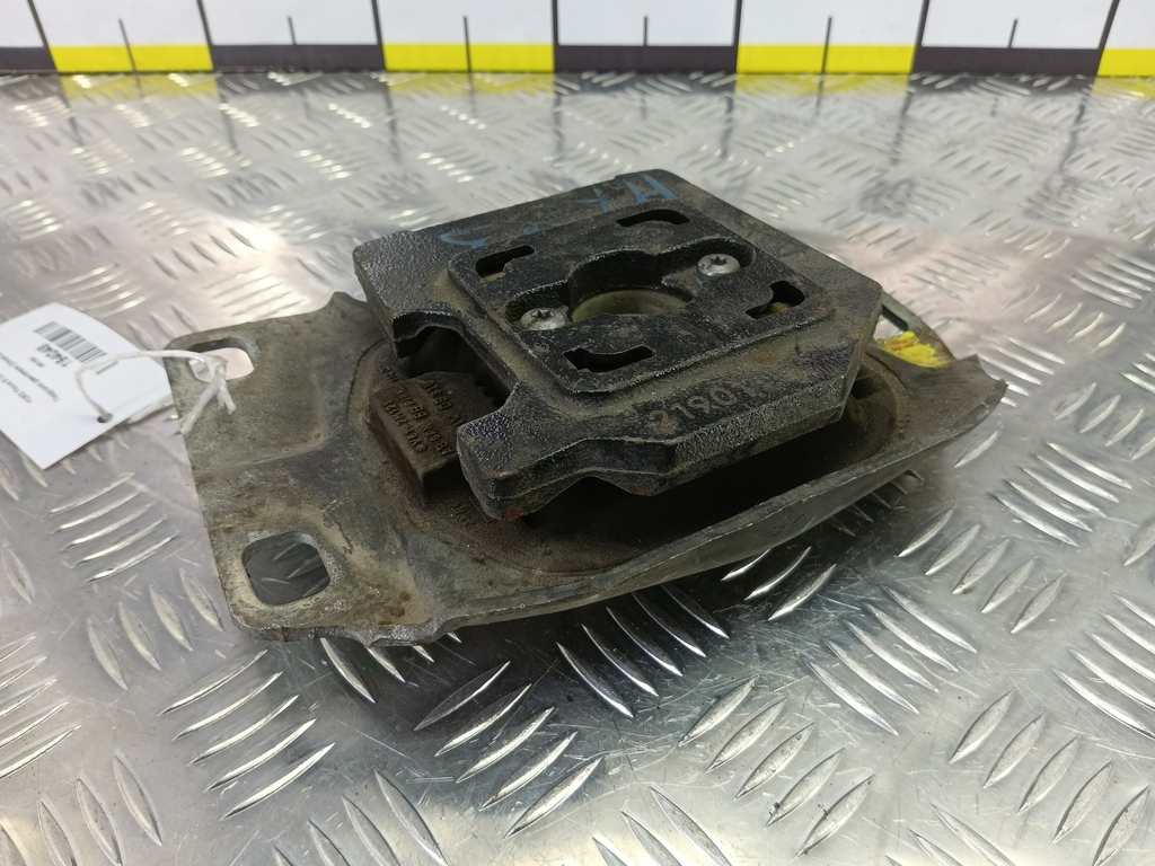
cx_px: 578
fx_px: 767
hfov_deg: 73.9
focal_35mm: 23
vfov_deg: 58.9
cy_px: 433
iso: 141
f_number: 1.6
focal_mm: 4.11
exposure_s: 1/50
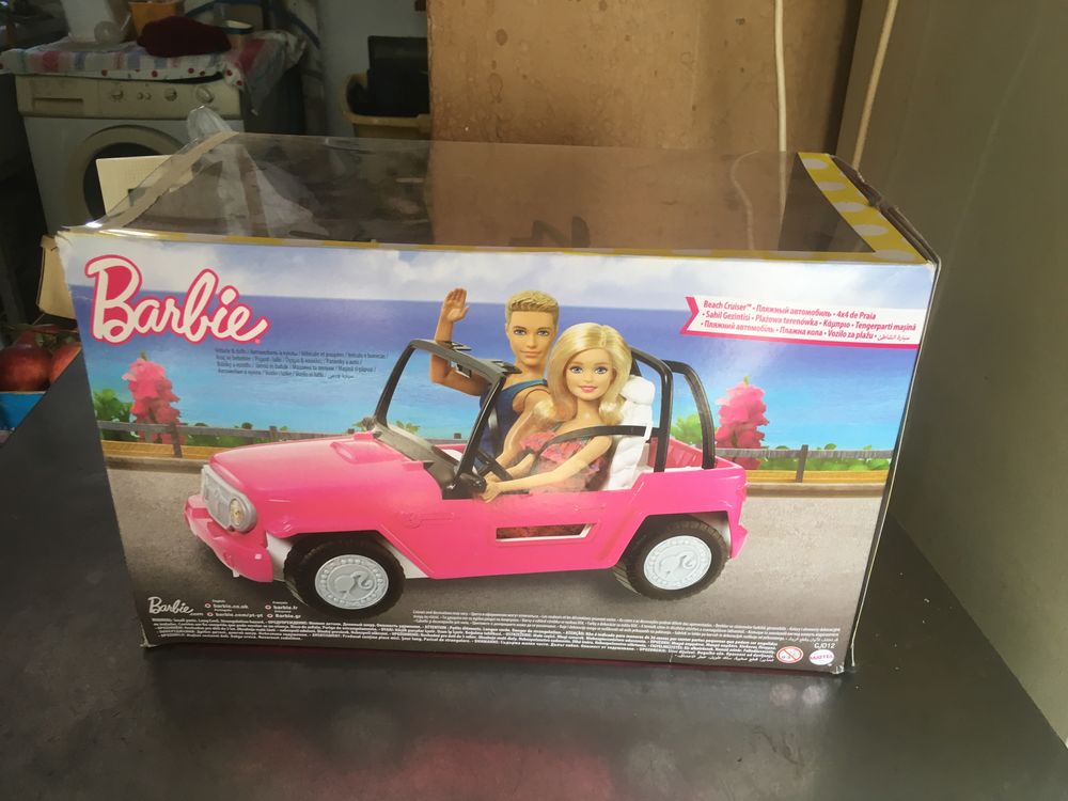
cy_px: 400
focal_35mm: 29
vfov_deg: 48.2
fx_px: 895
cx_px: 534
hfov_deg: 61.7
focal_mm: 4.15
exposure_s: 1/33
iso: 25
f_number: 2.2
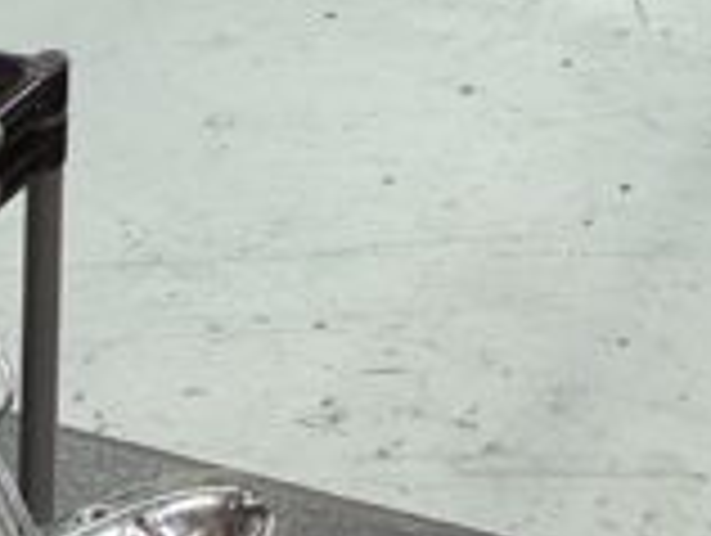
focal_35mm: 84
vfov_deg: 10.4
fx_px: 1728
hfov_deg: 21.8
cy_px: -1185
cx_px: 810
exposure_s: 1/50
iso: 80
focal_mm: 2.22
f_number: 2.2
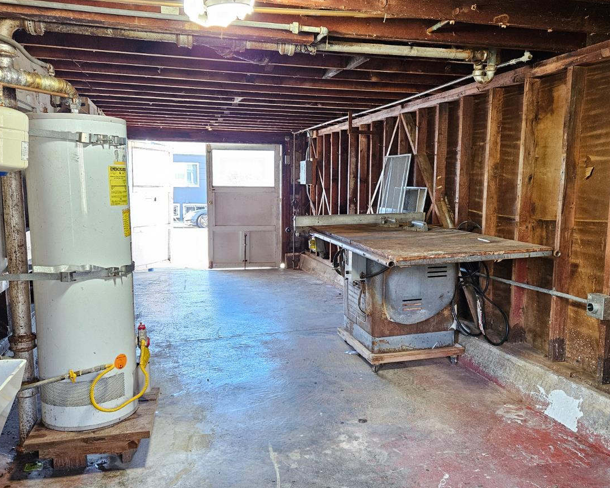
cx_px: 343
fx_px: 560
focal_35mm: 31
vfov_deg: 47.1
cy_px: 251
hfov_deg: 57.0
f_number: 1.8
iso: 500
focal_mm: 5.4
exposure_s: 1/120
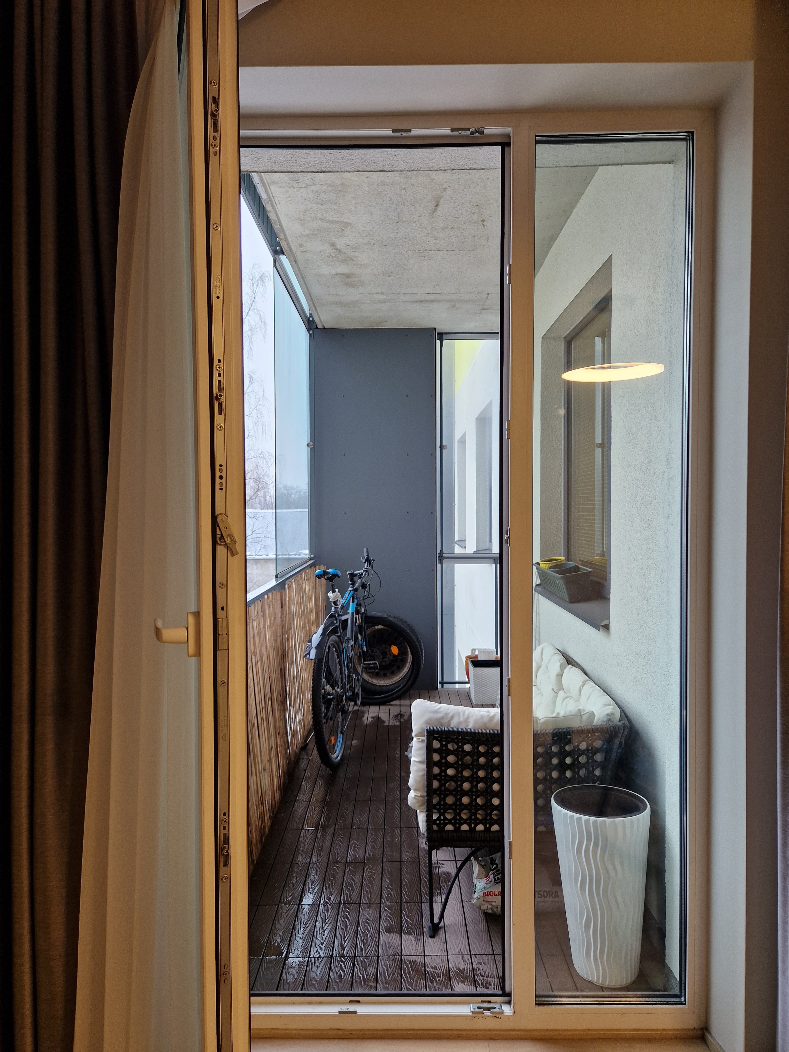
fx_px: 699
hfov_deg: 58.9
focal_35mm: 23
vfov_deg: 73.9
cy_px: 526
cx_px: 394
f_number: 1.8
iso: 100
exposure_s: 1/100
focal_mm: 5.4
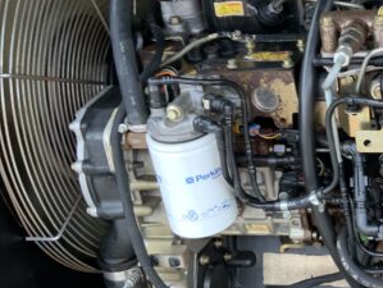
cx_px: 407
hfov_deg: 28.6
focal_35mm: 62
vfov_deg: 23.7
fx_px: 687
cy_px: 133
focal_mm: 3
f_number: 1.8
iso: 64
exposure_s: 1/63
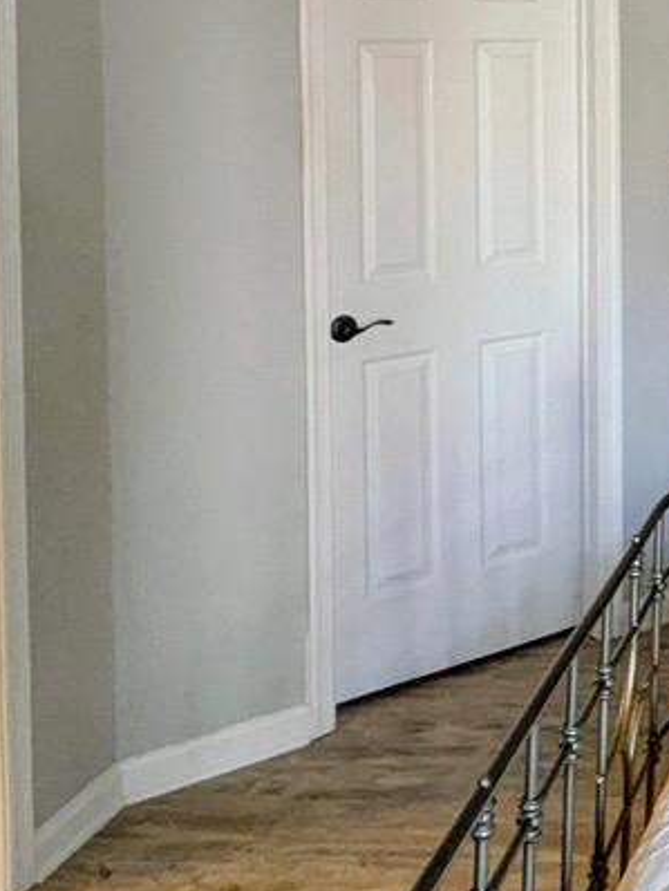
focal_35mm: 54
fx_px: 1390
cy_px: 94
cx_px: 882
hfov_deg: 23.7
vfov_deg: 33.7
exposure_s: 1/120
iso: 382
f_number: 2.2
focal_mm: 1.85
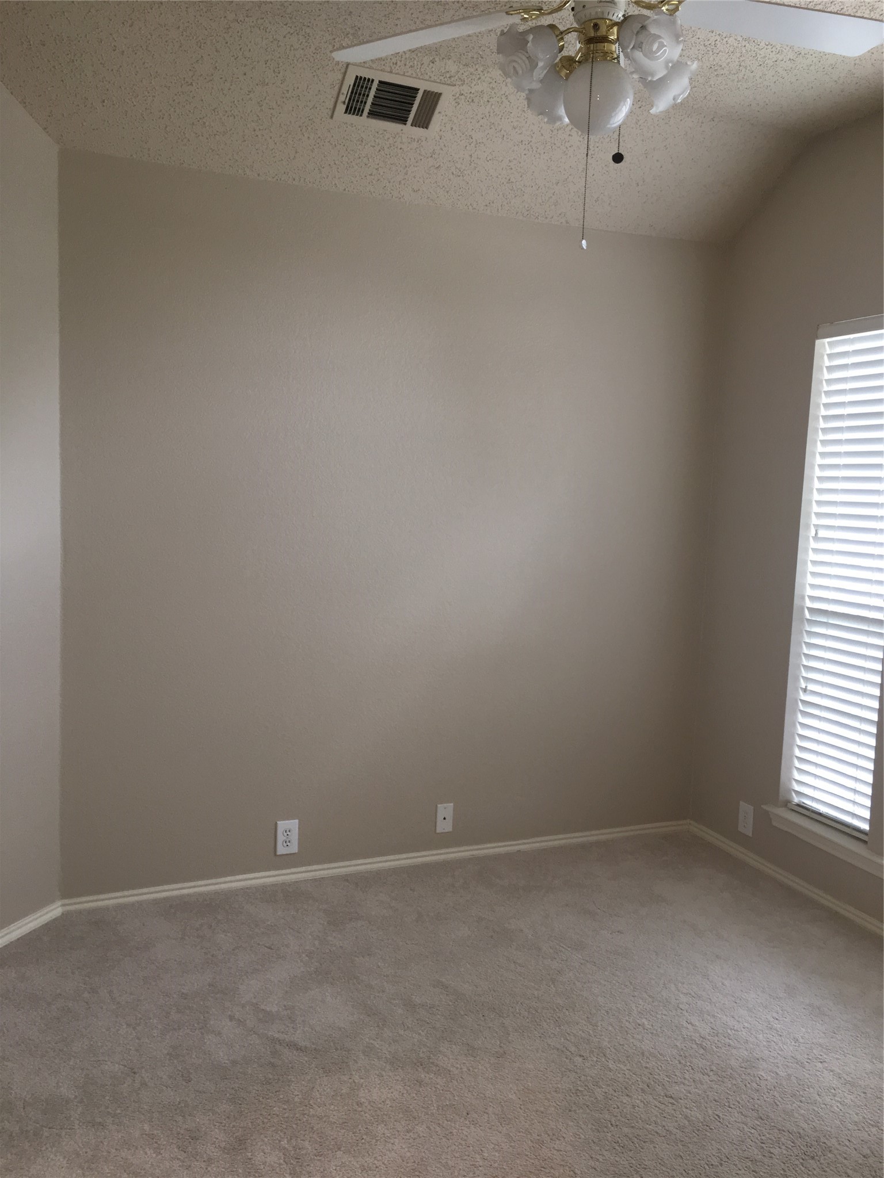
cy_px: 589
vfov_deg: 61.7
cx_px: 442
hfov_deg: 48.2
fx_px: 987
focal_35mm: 29
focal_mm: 4.15
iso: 64
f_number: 2.2
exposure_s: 1/30
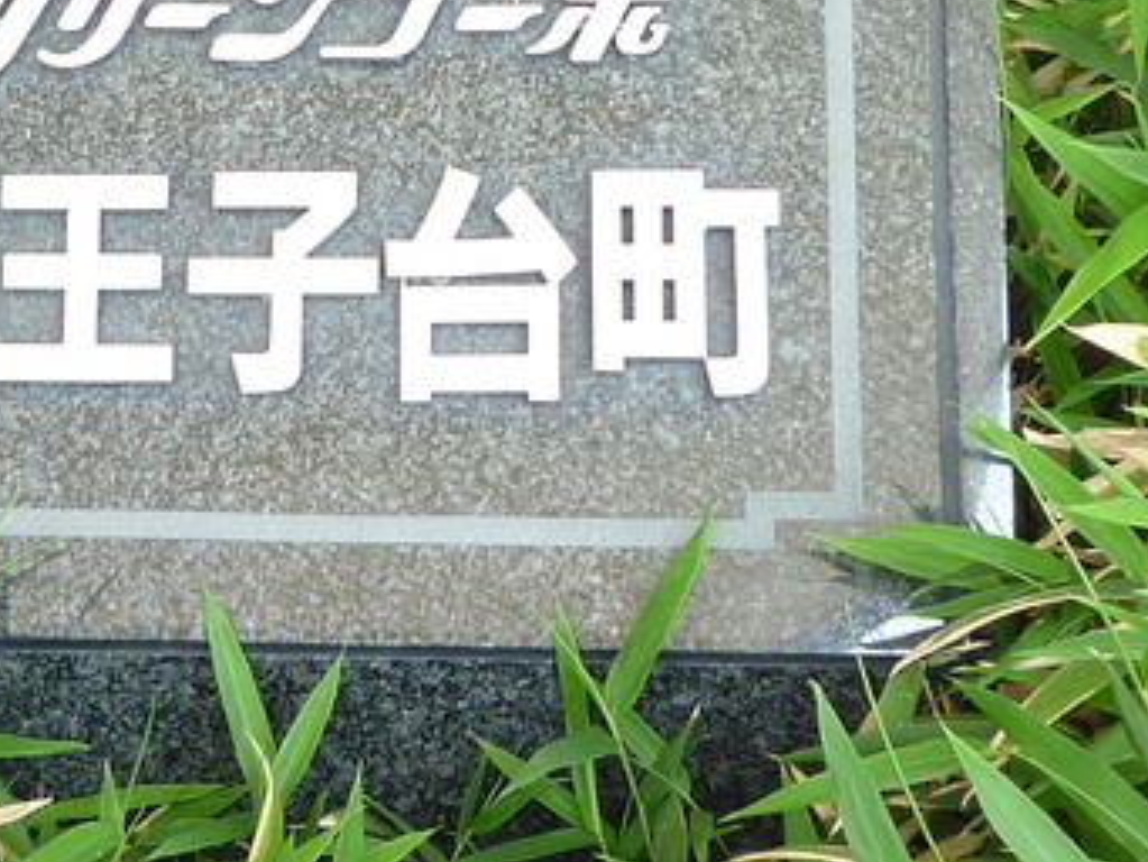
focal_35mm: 88
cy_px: 111
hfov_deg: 22.0
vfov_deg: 16.6
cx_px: 273
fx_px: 2919
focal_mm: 4.5
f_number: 2.8
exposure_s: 1/50
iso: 80
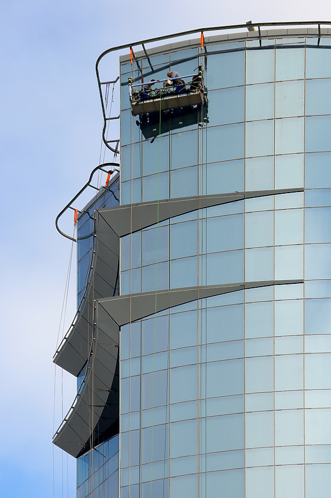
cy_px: 249
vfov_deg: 11.4
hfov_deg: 7.6
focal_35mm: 180
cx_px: 166
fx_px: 2488
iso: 200
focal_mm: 120
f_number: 9
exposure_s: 1/250
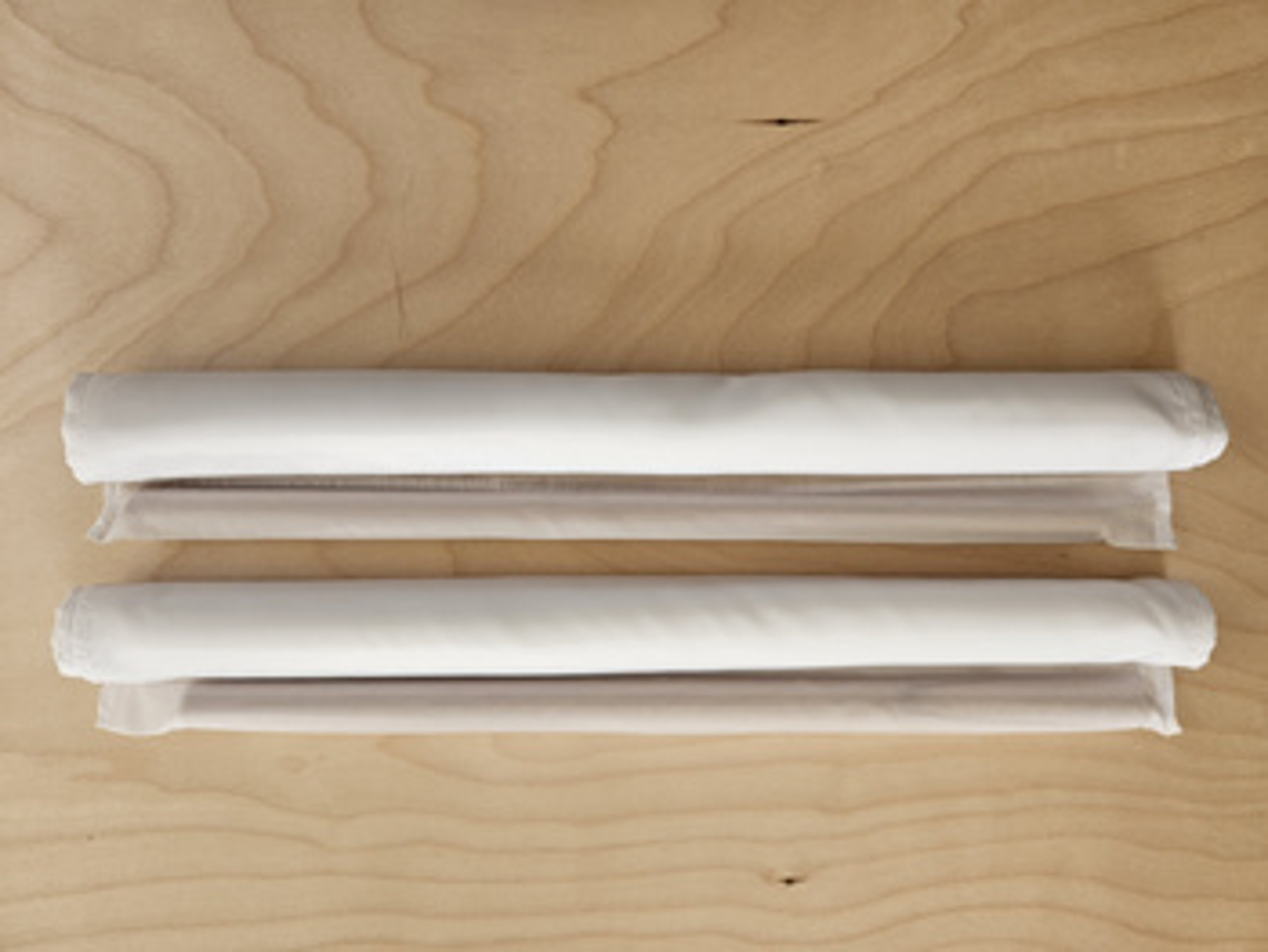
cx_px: 634
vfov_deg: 58.9
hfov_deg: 73.9
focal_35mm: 23
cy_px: 476
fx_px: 843
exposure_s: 1/100
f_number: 1.8
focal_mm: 5.4
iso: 64
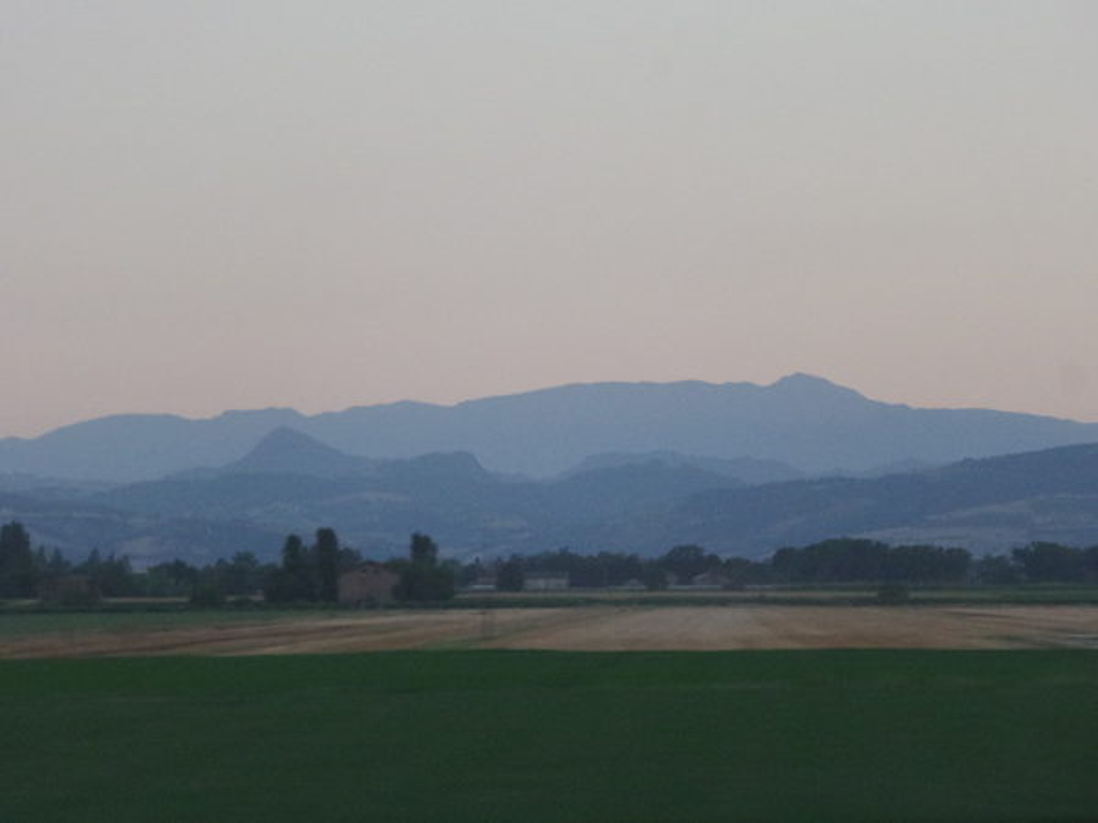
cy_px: 412
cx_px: 549
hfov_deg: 9.3
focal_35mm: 213
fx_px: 6756
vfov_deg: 7.0
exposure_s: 1/20
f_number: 6.3
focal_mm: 38.3
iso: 800
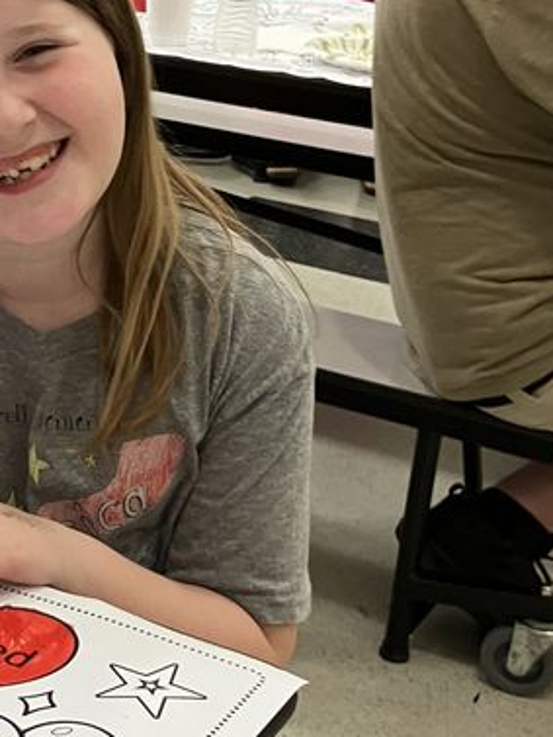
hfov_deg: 19.0
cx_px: 31
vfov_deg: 25.6
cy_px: 268
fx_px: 1618
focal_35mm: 76
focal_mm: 3.99
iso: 160
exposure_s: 1/60
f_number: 1.8
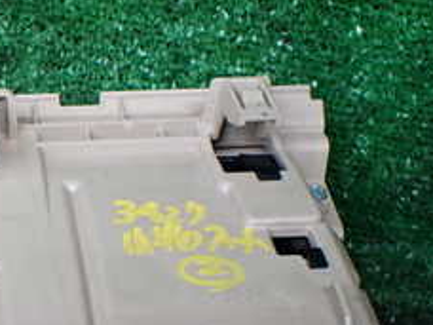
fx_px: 988
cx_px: -66
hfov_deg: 23.0
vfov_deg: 18.5
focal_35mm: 79
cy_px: 245
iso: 250
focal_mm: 5.4
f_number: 2.3
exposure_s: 1/125
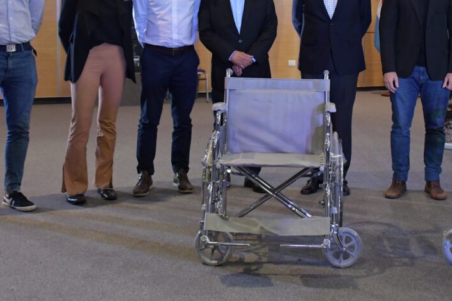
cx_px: 318
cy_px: 77
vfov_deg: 24.4
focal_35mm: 55
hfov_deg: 35.7
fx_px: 691
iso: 3200
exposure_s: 1/160
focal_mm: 23
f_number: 3.8
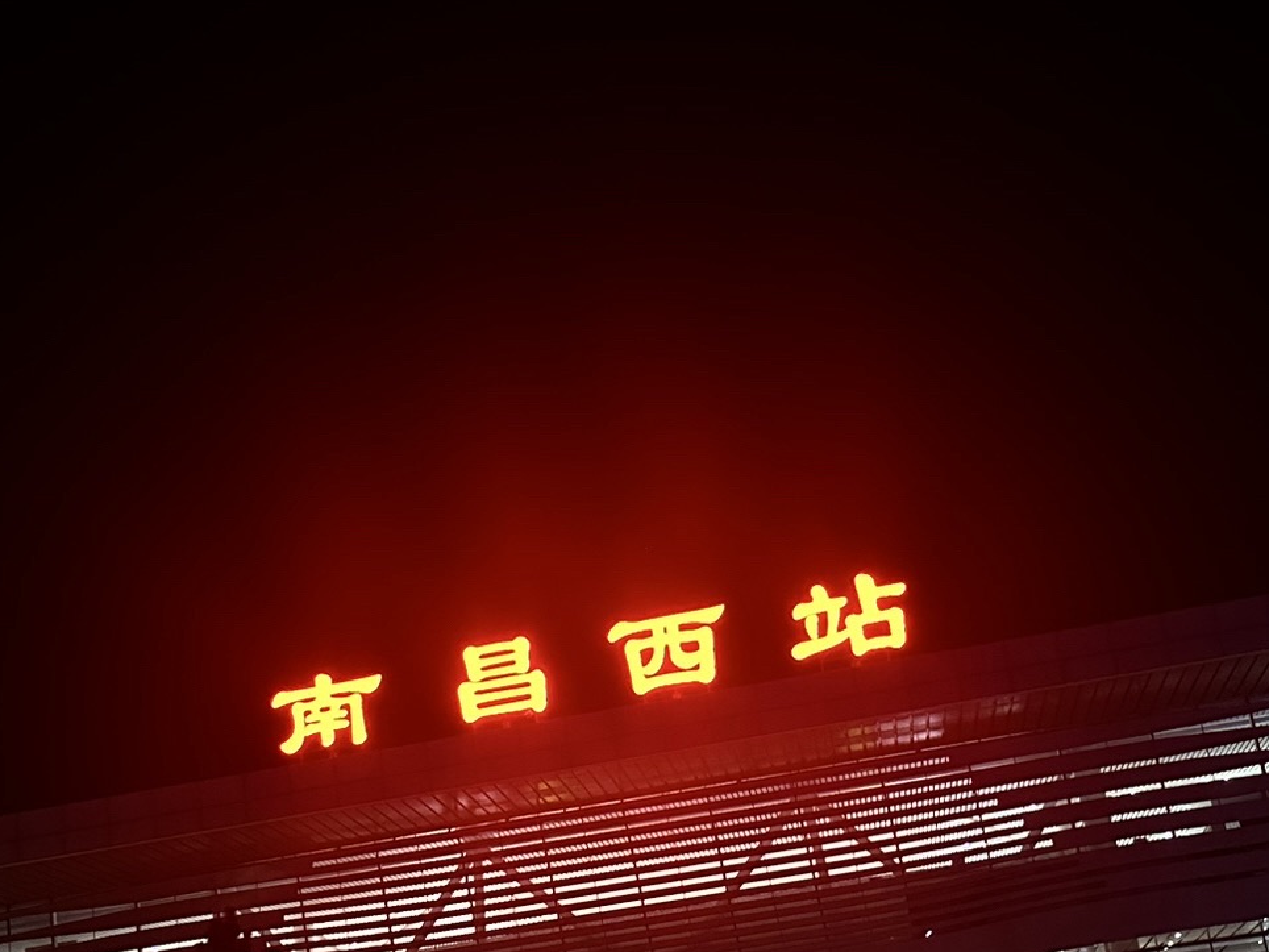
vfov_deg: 28.1
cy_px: 735
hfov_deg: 37.5
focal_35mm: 51
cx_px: 582
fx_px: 1870
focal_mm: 6.86
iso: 500
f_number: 1.78
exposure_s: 1/50
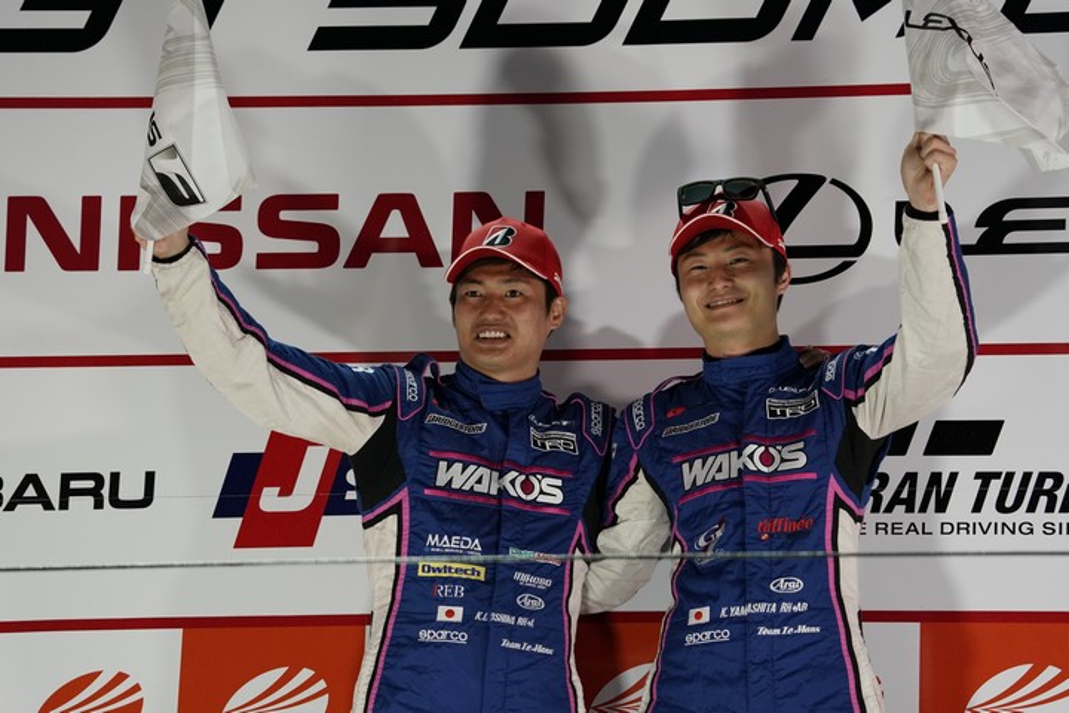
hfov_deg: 5.6
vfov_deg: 3.7
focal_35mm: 371
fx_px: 11016
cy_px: 356
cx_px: 534
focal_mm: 371
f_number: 6.3
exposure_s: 1/320
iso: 3200
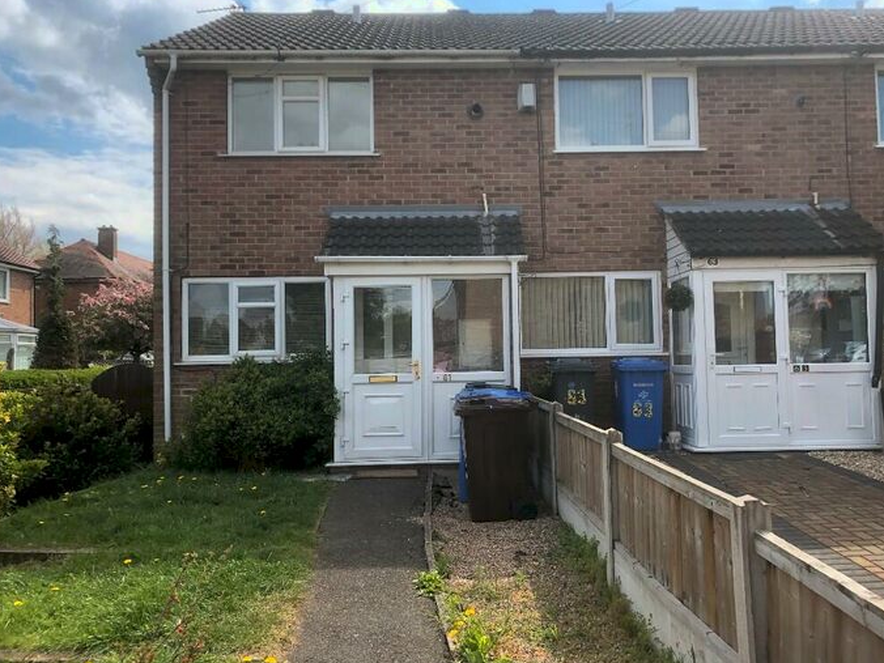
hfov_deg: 61.7
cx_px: 451
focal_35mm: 29
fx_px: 741
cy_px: 328
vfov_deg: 48.2
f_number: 1.8
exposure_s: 1/813
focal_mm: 4
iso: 20
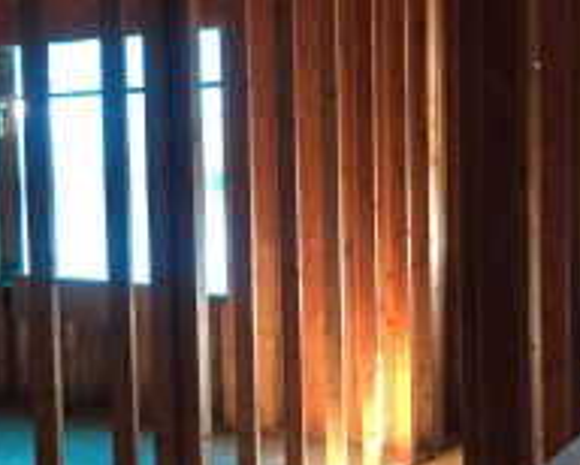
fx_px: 1134
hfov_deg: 28.6
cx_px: 218
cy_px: 239
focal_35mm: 66
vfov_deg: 23.2
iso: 160
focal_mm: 4.15
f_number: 2.2
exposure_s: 1/30
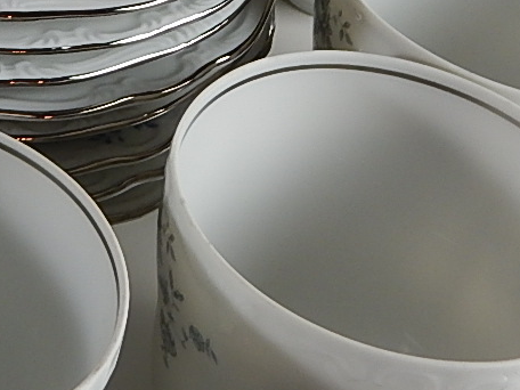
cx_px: -266
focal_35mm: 151
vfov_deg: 9.8
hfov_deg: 12.4
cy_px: 33
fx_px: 2268
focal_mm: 7.7
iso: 125
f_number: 3.6
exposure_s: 1/30
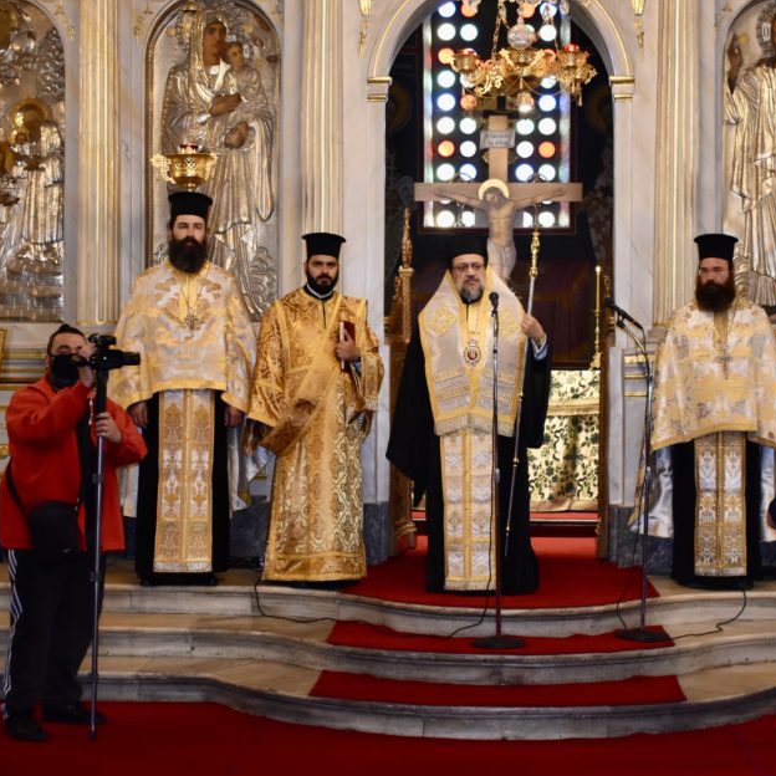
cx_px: 455
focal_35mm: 67
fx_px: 1699
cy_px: 384
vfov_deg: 25.7
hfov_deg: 25.7
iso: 1400
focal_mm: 32
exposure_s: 1/125
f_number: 4.5
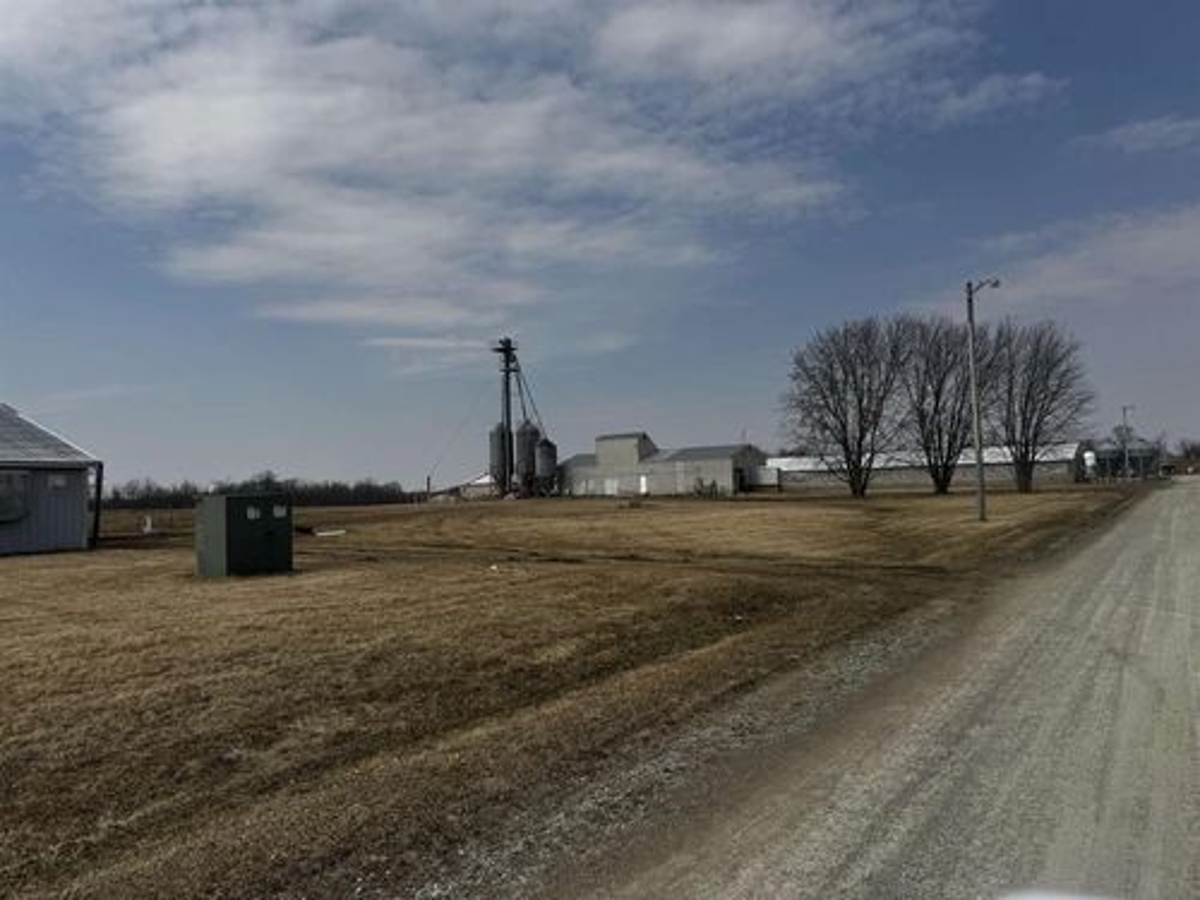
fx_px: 832
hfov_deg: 71.6
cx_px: 600
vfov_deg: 56.8
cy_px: 450
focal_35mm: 24
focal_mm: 6.76
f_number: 1.78
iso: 80
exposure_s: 1/10417
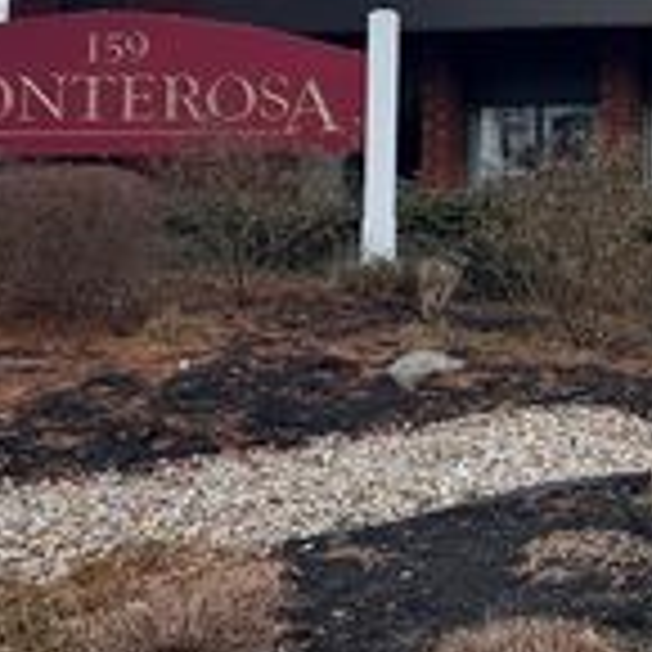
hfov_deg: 21.8
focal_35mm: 73
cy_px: 7
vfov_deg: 22.8
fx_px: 1556
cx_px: 800
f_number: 1.78
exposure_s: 1/3021
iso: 100
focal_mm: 6.76
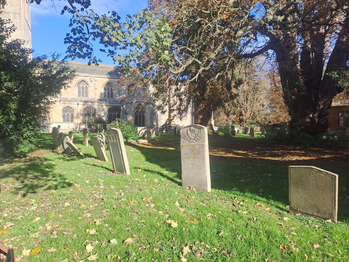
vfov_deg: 54.9
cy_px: 131
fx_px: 252
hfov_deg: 69.4
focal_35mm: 25
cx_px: 174
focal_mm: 4.65
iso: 30
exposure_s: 1/755
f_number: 1.8
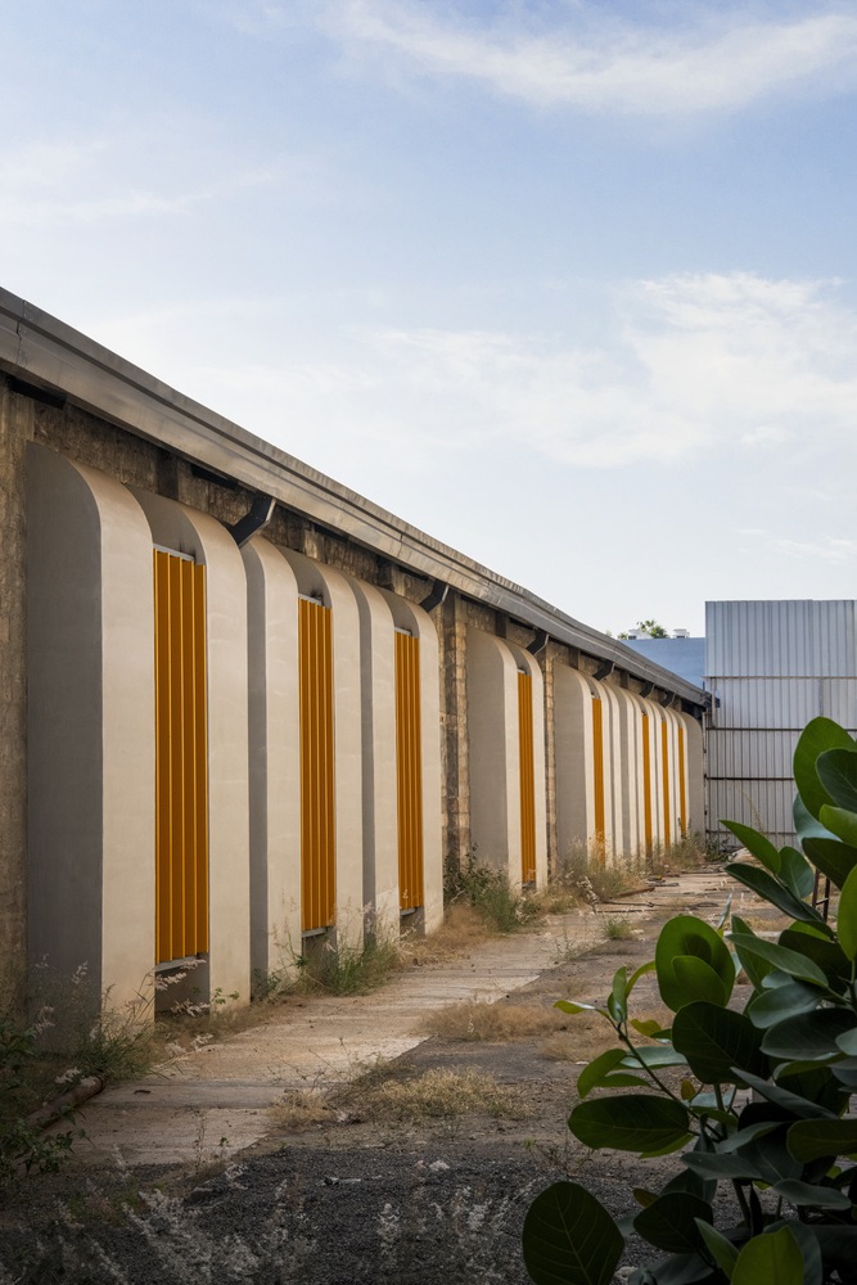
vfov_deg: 32.4
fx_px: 2213
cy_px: 642
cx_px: 428
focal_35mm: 62
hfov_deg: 21.9
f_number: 14
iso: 800
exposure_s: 1/160
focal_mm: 62
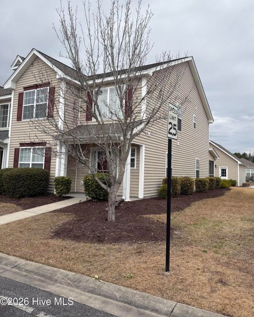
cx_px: 130
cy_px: 142
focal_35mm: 28
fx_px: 263
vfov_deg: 62.0
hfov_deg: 51.6
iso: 50
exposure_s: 1/1587
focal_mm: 5.96
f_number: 1.6
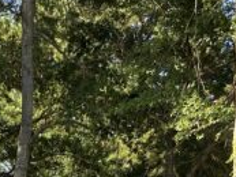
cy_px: 504
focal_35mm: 154
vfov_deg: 8.4
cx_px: -218
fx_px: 1051
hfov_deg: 11.6
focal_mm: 4.25
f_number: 1.8
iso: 32
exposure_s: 1/527
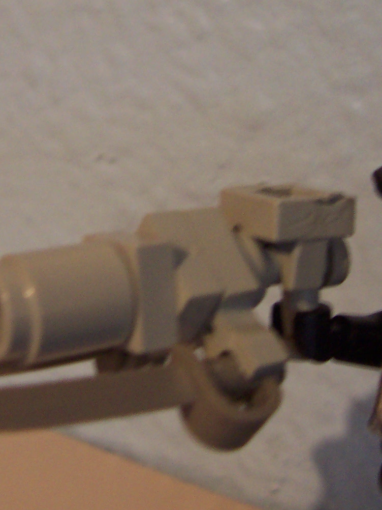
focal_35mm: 75
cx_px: 123
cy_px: 90
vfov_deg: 25.5
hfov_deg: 19.6
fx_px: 1103
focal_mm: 5.6
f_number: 2.8
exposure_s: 1/10
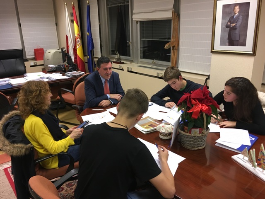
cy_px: 100
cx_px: 132
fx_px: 222
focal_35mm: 29
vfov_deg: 48.2
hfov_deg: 61.7
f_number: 2.2
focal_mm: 4.15
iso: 125
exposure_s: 1/33
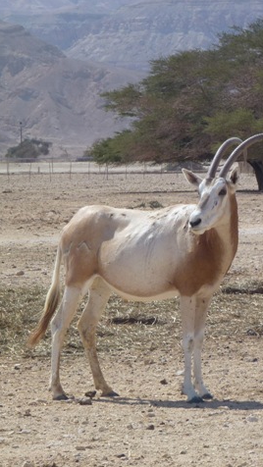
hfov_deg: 5.8
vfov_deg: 10.4
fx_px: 2577
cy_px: 234
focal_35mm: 208
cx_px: 282
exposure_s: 1/640
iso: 100
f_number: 5.3
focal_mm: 25.5
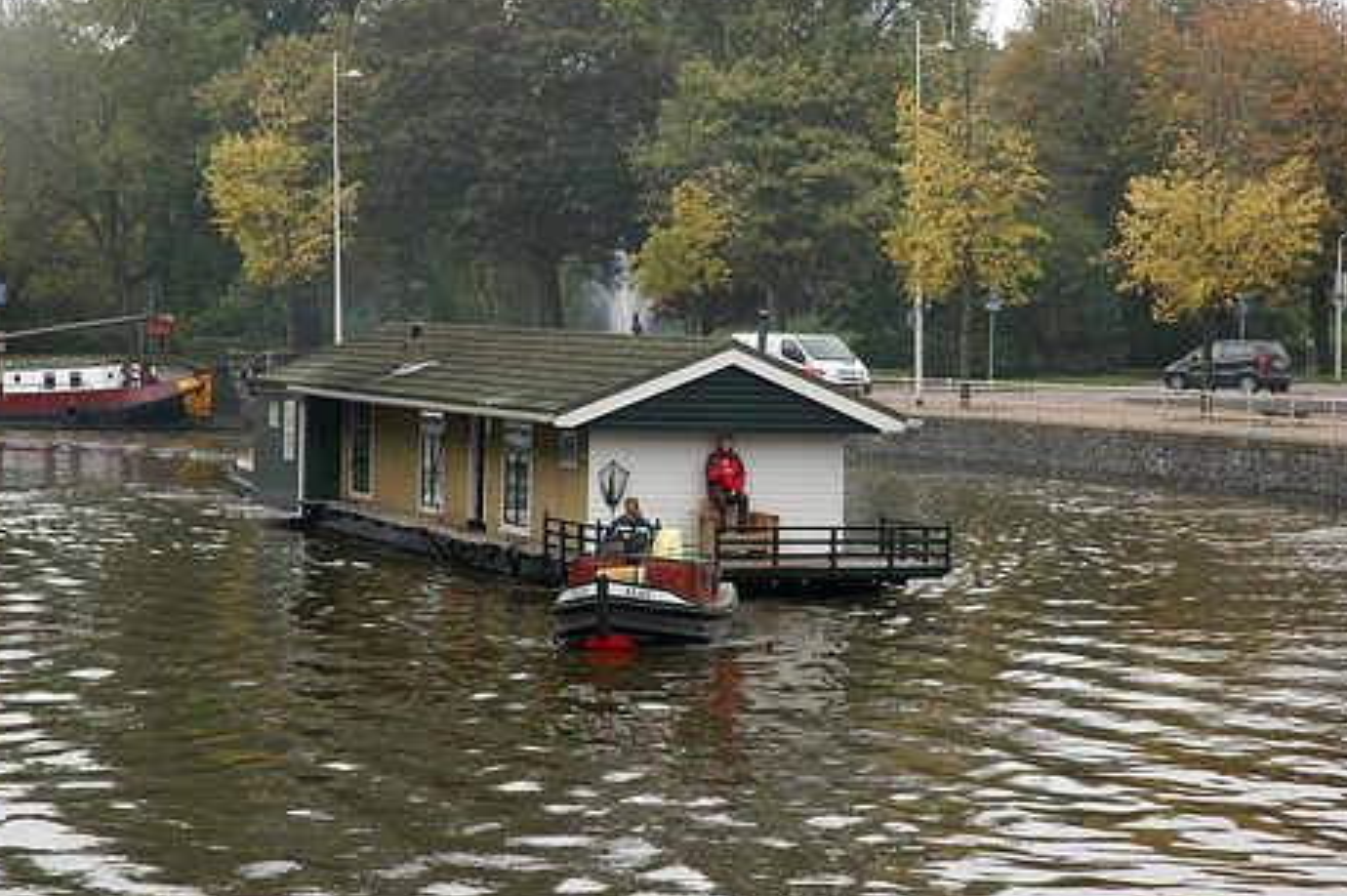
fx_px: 3739
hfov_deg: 20.4
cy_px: 461
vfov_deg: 13.7
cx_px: 684
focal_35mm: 100
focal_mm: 62
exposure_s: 1/250
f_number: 8
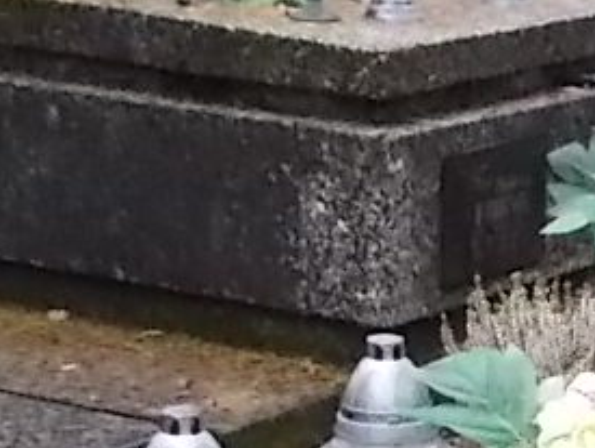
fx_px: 2599
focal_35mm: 151
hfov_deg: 12.4
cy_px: 742
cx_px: 896
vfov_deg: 9.5
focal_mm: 4.6
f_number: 3.2
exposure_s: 1/200
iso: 400
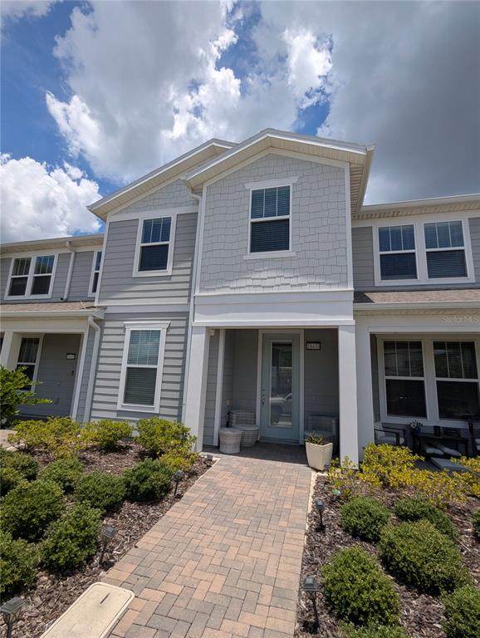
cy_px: 319
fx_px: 295
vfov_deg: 94.4
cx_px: 240
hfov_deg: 78.2
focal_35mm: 16
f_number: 2.2
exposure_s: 1/3096
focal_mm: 2.35
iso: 50
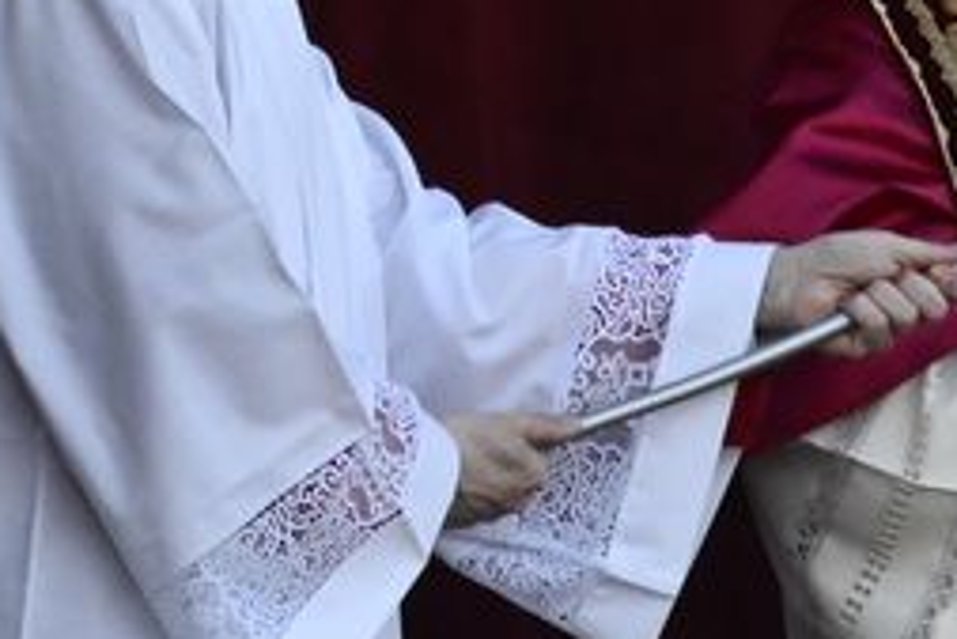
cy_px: 110
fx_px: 51173
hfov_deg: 1.1
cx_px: 1059
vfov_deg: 0.7
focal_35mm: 1924
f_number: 7.1
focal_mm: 560
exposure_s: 1/800
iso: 1600
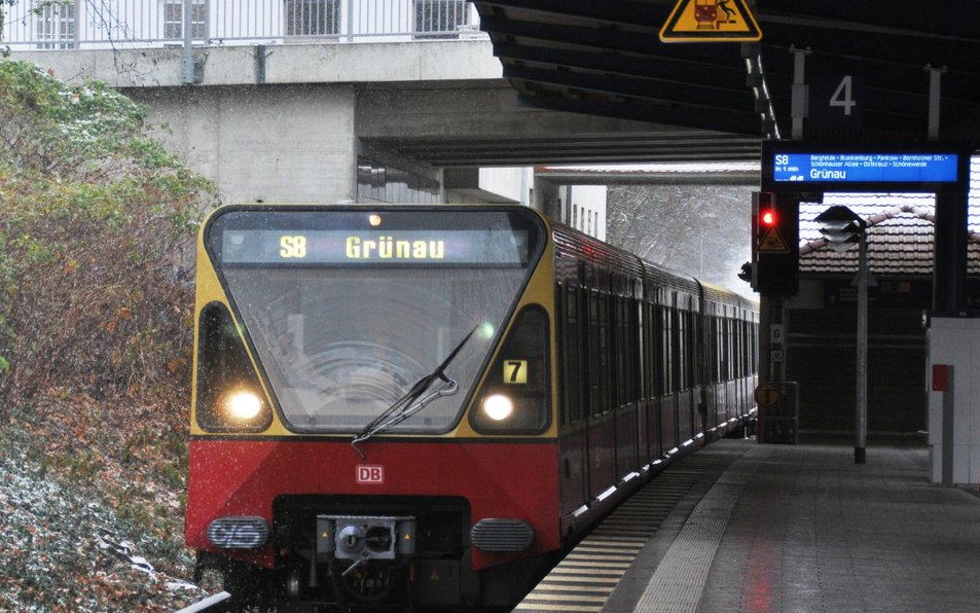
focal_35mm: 154
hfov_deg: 13.6
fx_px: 4114
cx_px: 364
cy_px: 319
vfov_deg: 8.5
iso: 800
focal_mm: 80
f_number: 6.3
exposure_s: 1/200
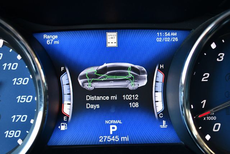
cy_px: 77
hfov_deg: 29.6
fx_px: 435
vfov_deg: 20.1
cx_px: 115
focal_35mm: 68
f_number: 5
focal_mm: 34
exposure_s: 1/125
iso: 1100
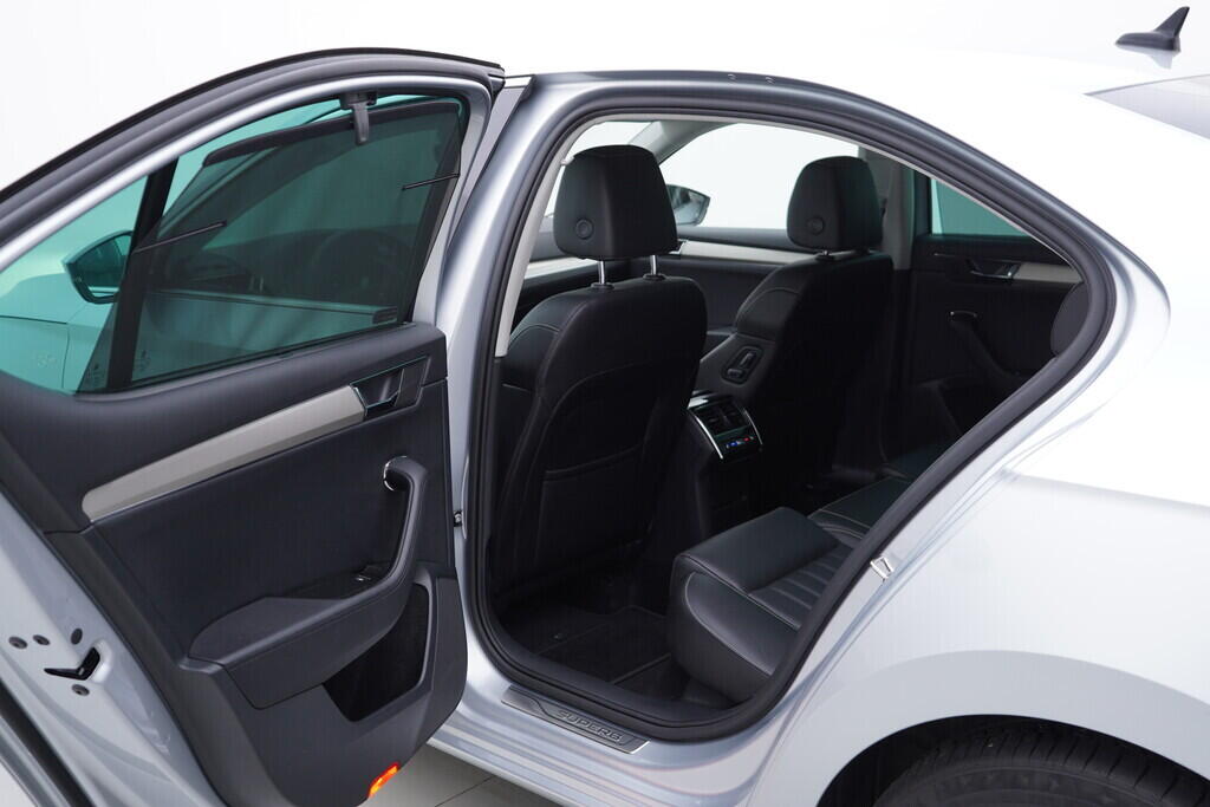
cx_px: 605
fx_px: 1210
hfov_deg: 53.1
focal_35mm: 36
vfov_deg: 36.9
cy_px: 404
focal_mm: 24
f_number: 3.2
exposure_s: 1/50
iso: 125
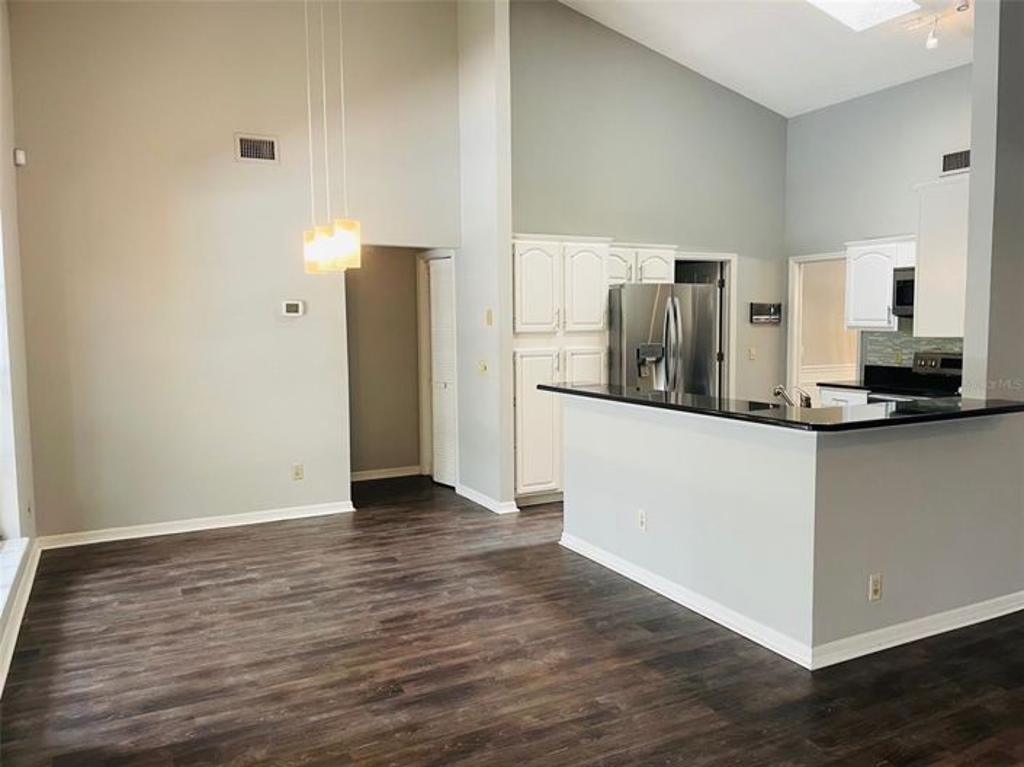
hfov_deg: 67.3
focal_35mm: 26
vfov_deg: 53.0
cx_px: 512
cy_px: 384
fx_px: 769
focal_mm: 4.2
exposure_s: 1/60
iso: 125
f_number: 1.6
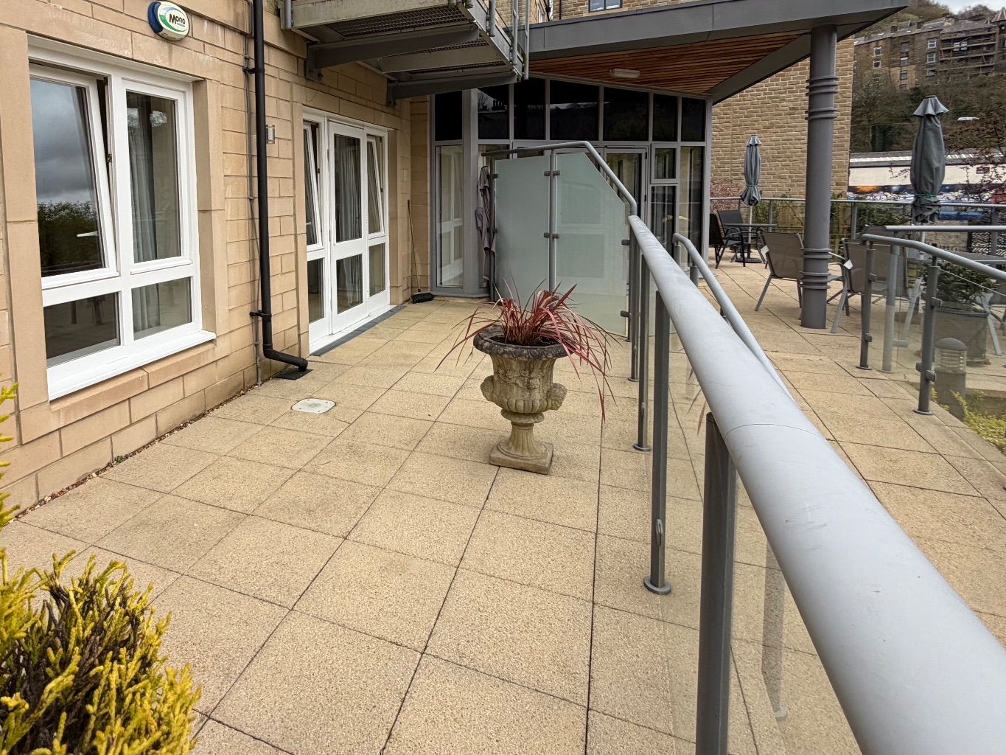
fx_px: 610
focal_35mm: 21
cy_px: 240
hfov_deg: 76.2
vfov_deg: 61.6
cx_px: 325
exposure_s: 1/405
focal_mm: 2.22
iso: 50
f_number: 2.2
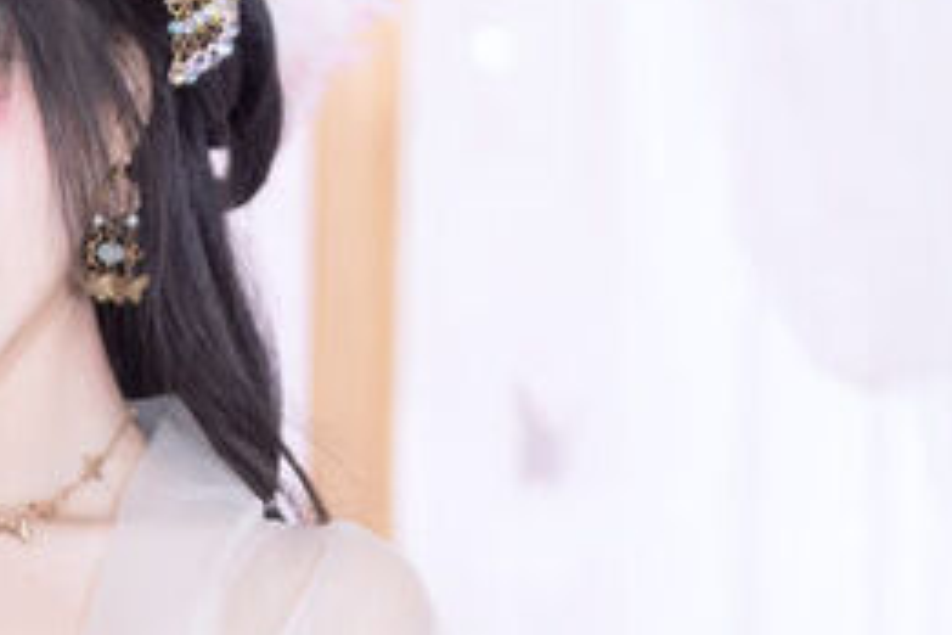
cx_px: 128
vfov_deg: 4.0
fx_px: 9043
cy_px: 493
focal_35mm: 342
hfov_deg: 6.0
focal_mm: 85
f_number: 1.4
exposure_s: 1/400
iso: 200
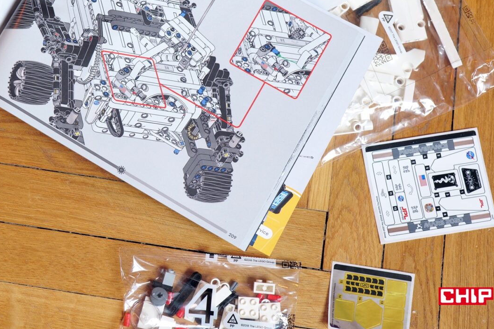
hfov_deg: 26.4
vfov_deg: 17.8
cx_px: 145
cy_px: 82
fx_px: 1043
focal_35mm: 76
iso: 4000
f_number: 6.3
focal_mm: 50
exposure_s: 1/50
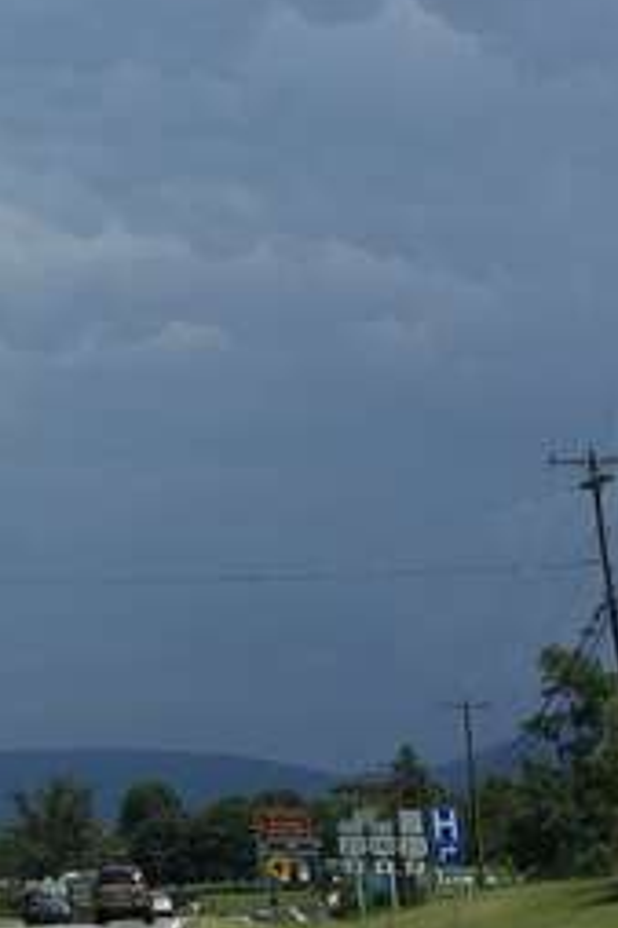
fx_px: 2449
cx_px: -249
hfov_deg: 13.7
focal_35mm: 95
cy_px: -15
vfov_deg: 20.7
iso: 32
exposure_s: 1/4405
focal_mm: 4.15
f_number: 2.2
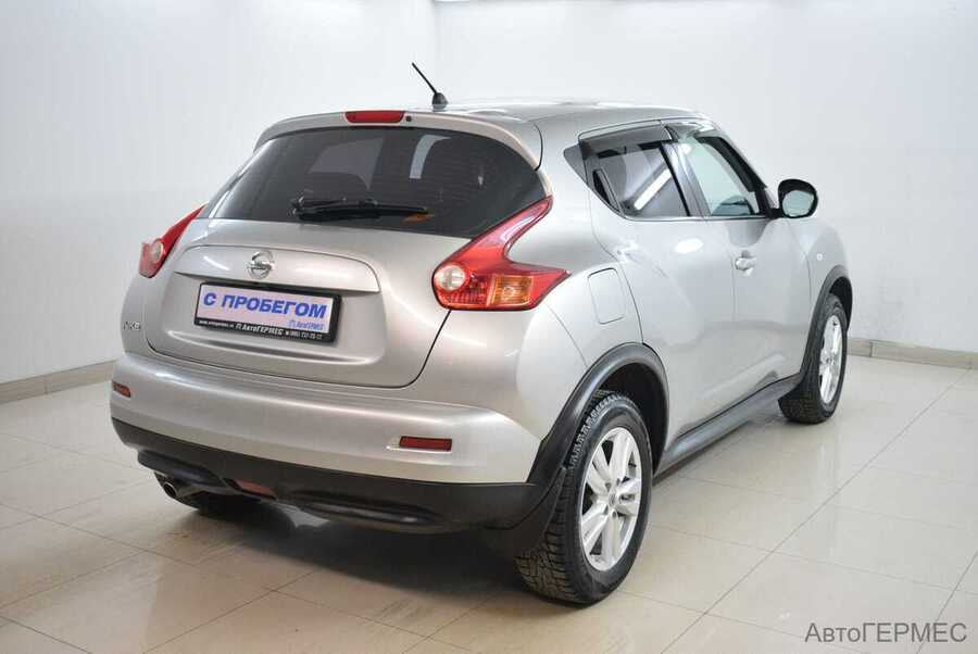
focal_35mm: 40
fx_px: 1101
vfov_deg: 33.1
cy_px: 327
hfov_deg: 47.9
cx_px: 489
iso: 1000
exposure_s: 1/100
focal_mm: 27
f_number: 4
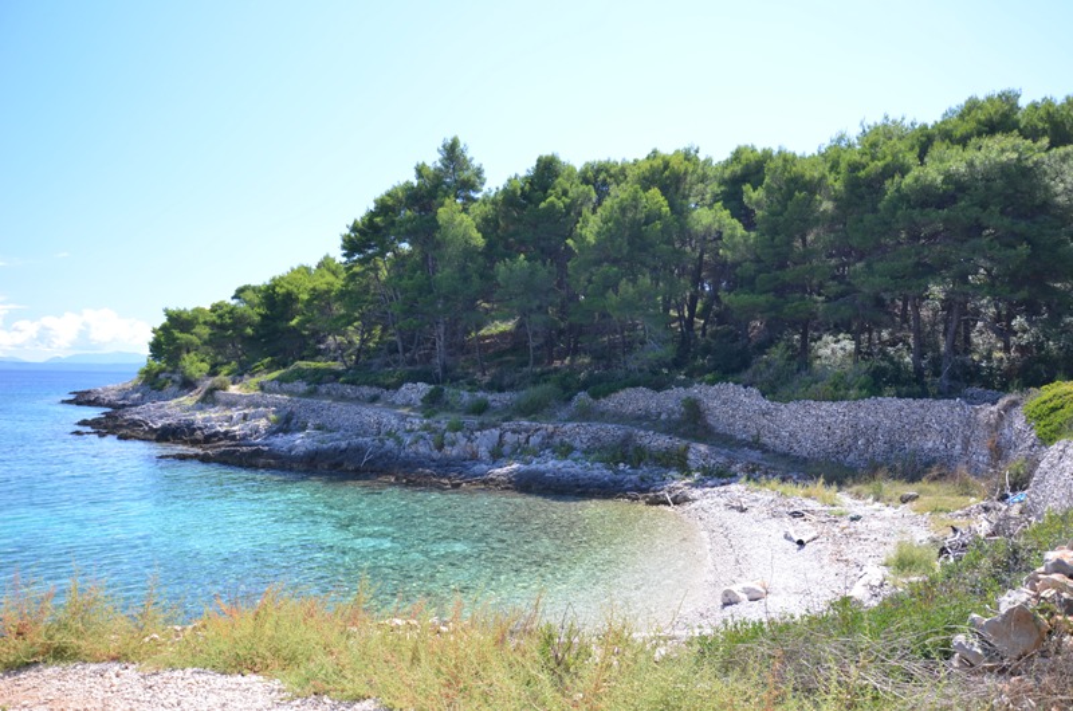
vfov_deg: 47.7
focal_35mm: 27
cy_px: 356
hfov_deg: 67.5
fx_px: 803
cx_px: 536
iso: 200
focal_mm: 18
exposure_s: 1/125
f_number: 5.6
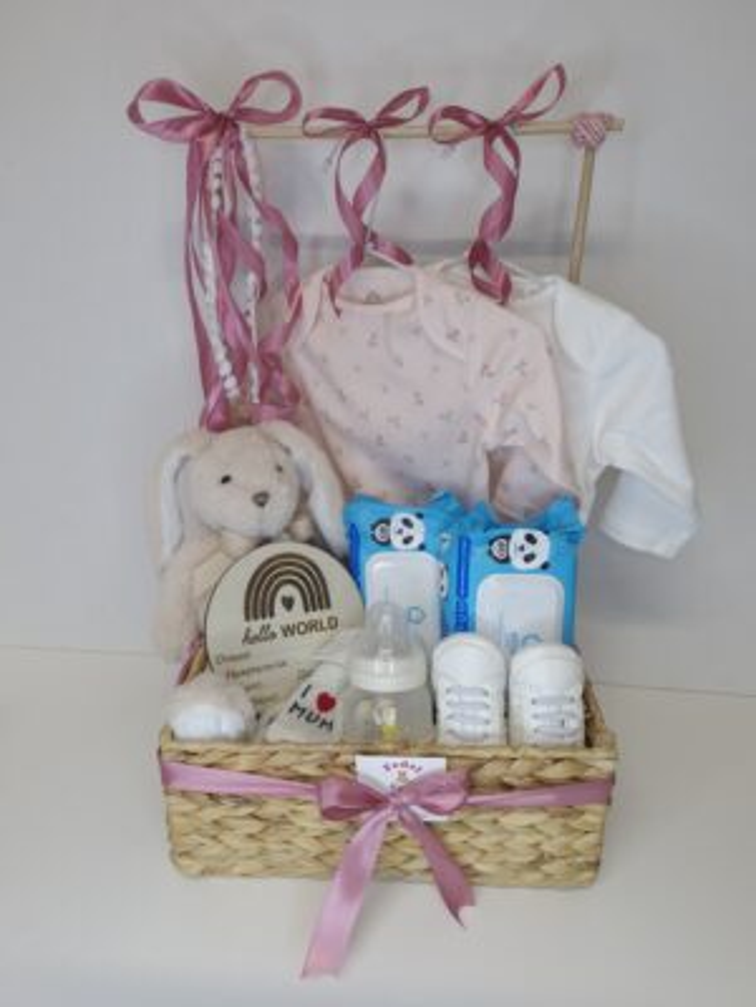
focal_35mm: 23
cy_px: 504
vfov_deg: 73.9
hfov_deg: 58.9
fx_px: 670
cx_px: 378
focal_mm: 5.54
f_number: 1.8
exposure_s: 1/100
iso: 100
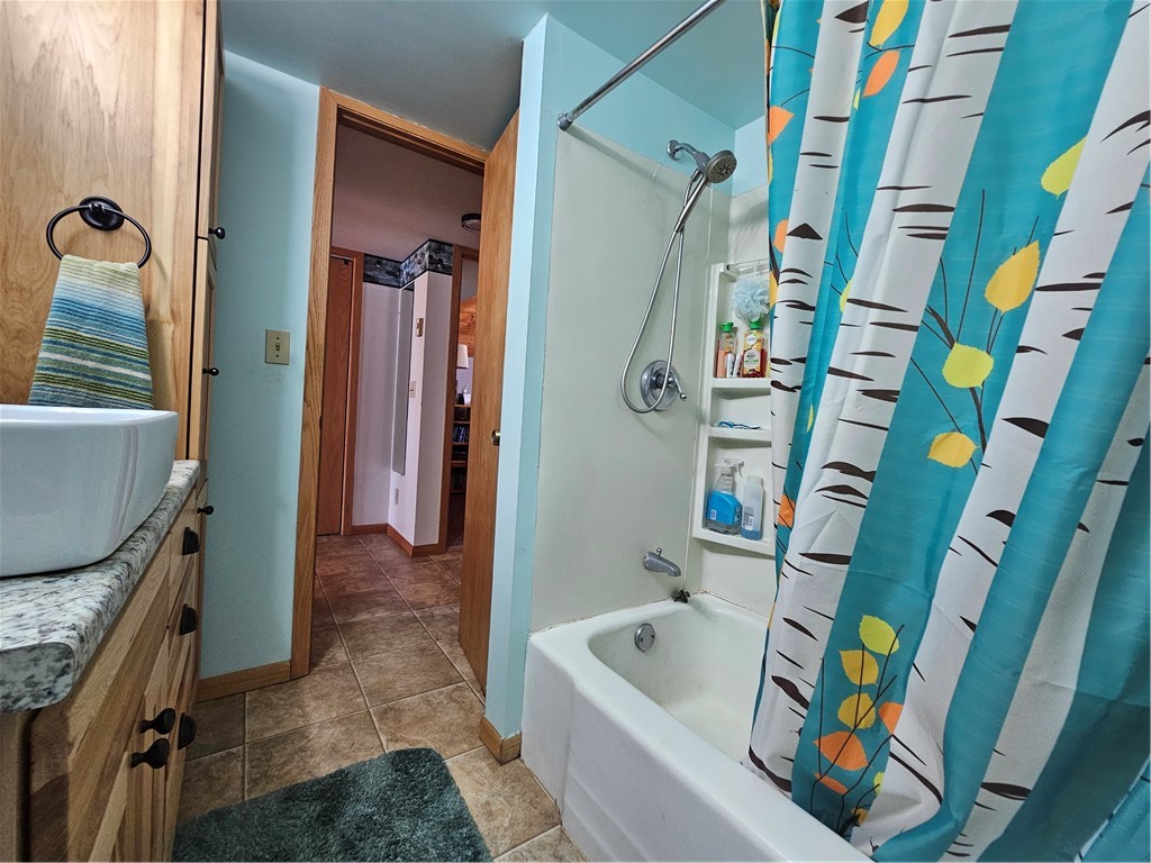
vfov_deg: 89.9
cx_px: 576
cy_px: 432
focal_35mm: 13
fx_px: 432
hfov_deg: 106.2
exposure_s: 1/60
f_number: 2.2
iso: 320
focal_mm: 2.2
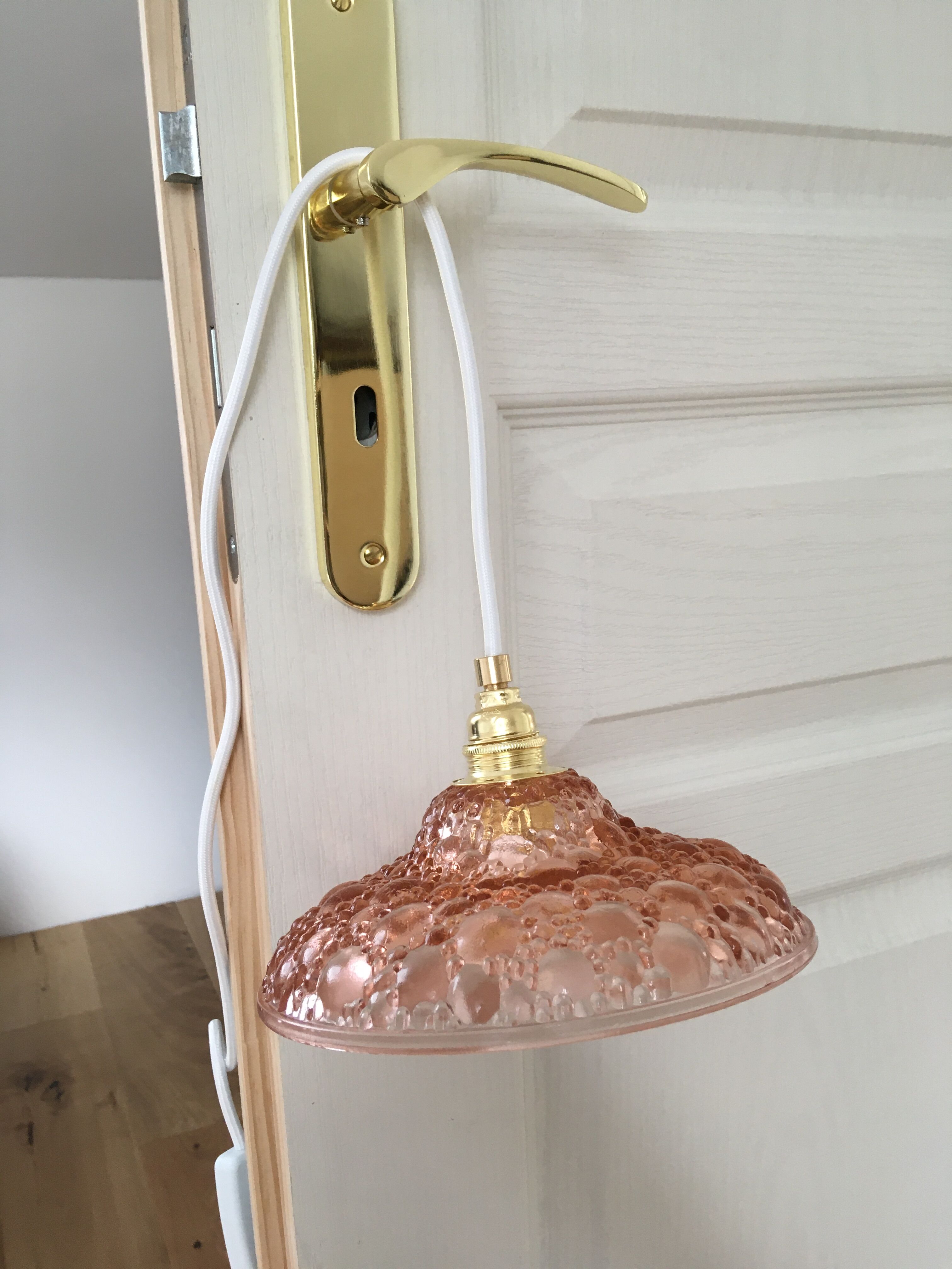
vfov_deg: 61.7
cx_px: 476
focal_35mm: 29
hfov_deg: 48.2
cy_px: 634
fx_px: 1063
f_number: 2.2
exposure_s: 1/33
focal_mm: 4.15
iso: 40
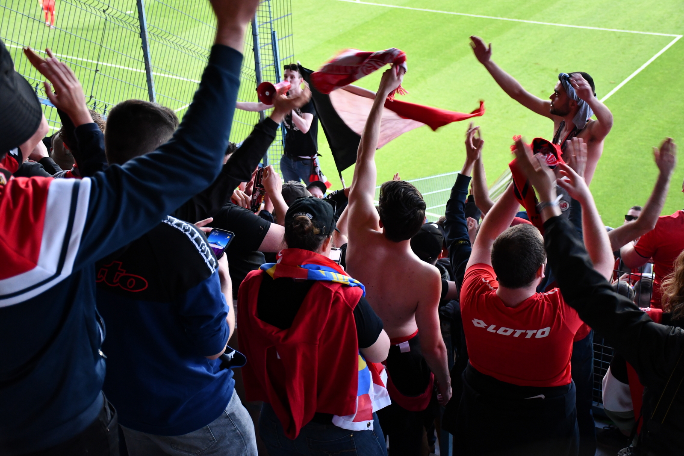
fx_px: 1083
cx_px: 342
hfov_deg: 35.1
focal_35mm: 57
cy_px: 228
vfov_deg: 23.8
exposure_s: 1/125
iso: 2000
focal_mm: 38
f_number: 4.2
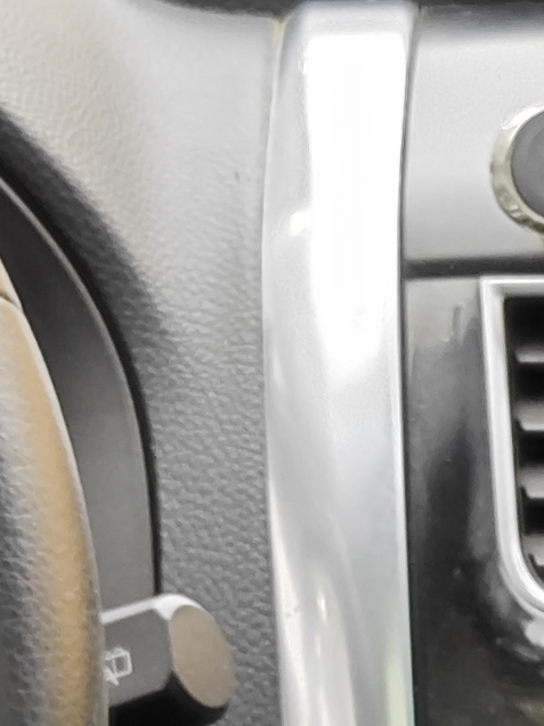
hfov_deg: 4.9
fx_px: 6209
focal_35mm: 296
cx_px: 1203
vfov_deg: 6.5
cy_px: 1392
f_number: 1.9
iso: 200
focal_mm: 8.7
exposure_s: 1/25
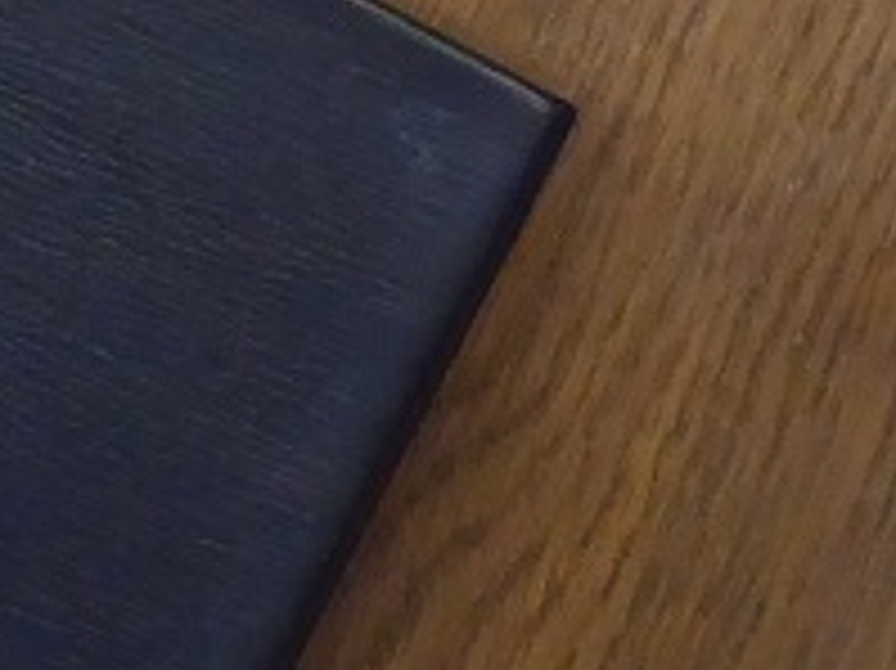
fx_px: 4837
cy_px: -436
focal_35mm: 187
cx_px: -608
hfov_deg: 10.1
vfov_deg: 7.7
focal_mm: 5
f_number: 3.5
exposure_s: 1/40
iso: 400
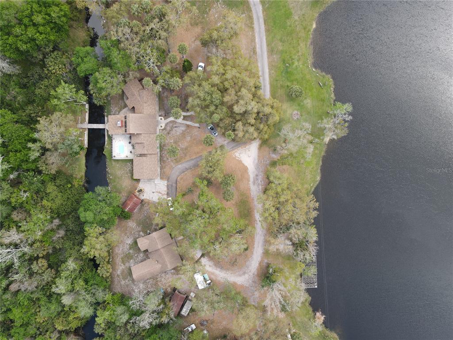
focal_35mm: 24
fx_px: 314
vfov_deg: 56.8
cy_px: 170
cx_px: 226
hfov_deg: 71.6
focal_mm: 4.5
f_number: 2.8
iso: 100
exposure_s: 1/120
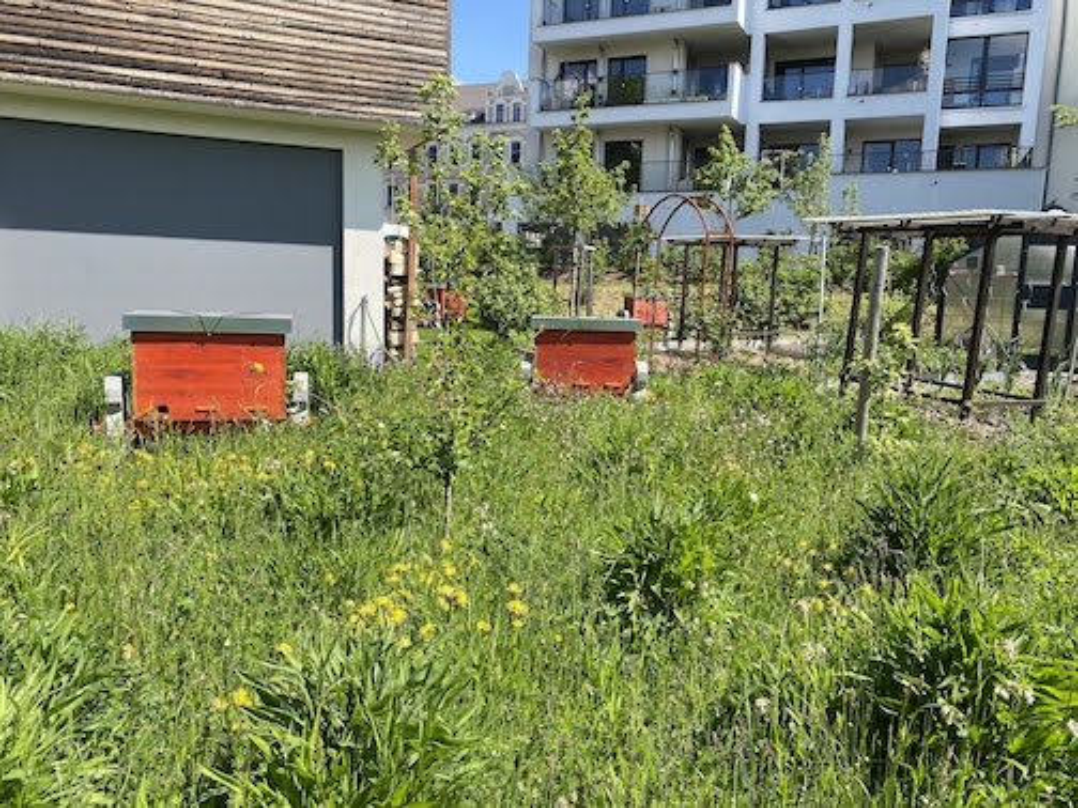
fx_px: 810
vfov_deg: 53.1
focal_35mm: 26
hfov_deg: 67.3
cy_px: 404
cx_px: 539
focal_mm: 4.25
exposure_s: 1/1300
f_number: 1.8
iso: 32
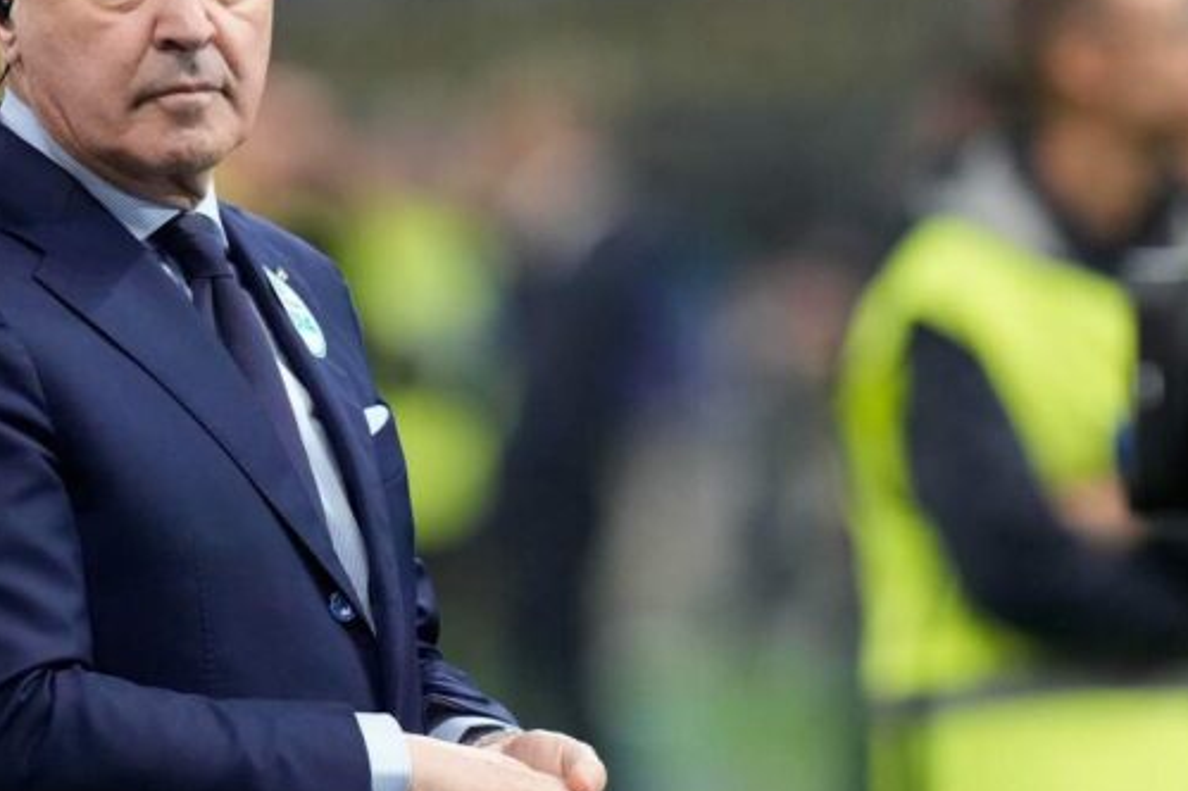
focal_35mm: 924
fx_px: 30471
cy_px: 345
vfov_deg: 1.5
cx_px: 329
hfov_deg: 2.2
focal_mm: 400
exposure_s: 1/1600
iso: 4000
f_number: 3.5
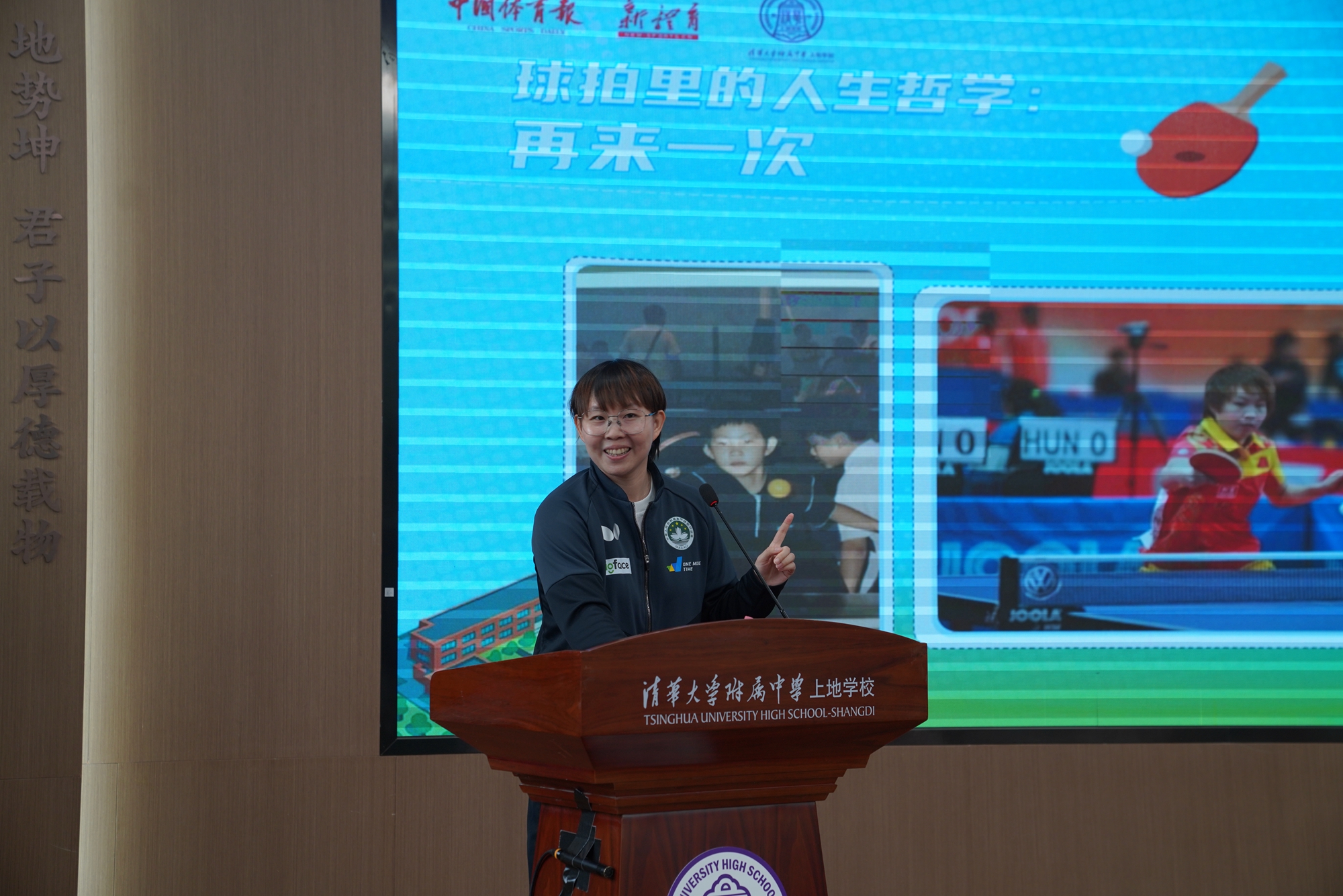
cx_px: 672
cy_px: 448
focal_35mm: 69
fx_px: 2574
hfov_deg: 29.2
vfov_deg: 19.7
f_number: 4
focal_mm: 69
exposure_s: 1/160
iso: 320
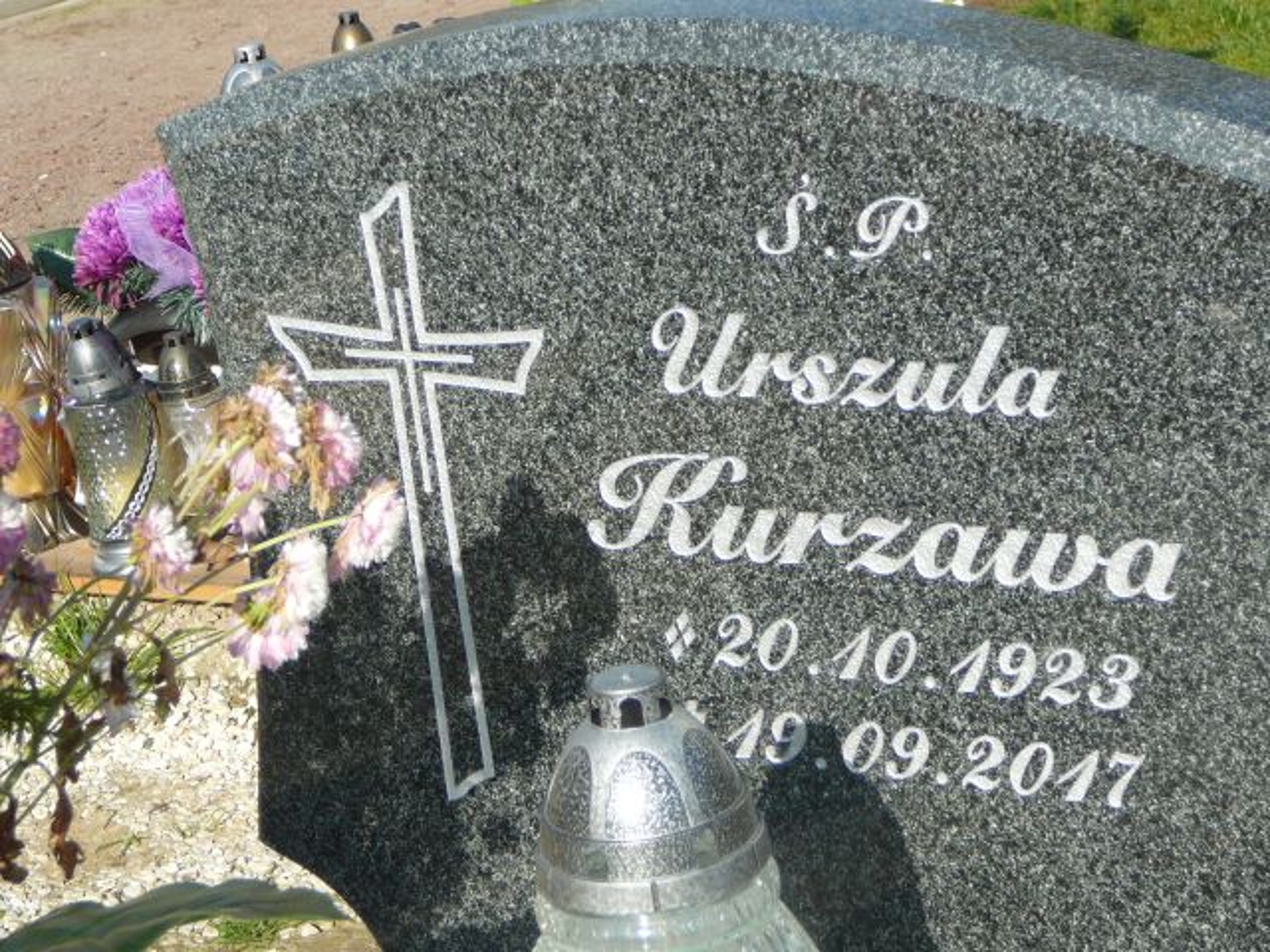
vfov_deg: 15.6
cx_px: 635
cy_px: 476
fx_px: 3485
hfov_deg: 20.7
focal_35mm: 95
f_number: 3.9
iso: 80
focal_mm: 14.1
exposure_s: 1/500
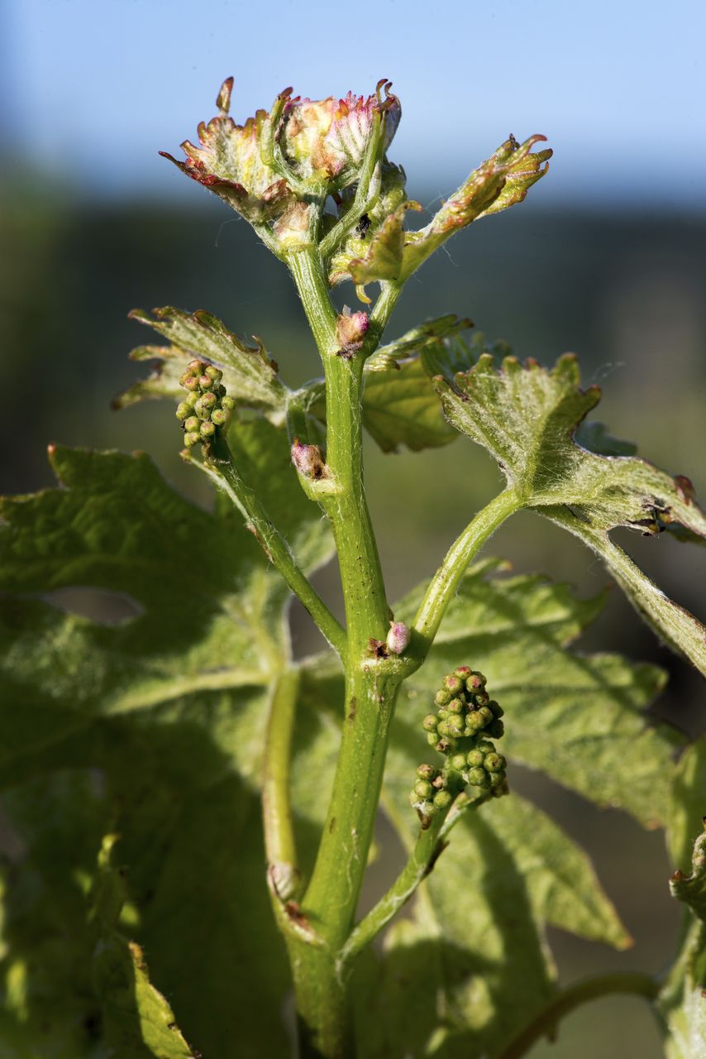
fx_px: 3087
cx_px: 353
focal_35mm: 105
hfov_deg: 13.0
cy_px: 530
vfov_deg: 19.5
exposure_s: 1/250
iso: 500
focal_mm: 105
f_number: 16
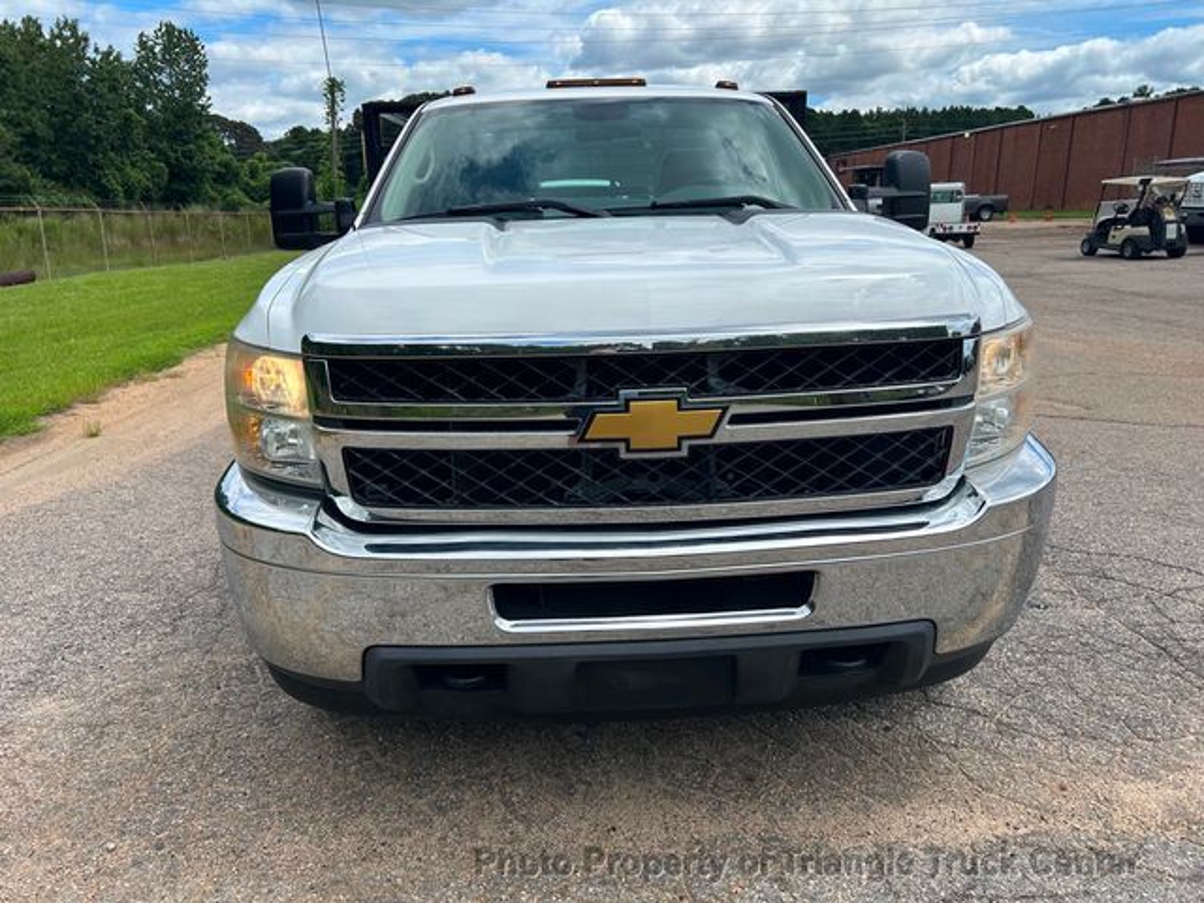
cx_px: 602
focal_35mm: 26
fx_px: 904
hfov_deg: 67.3
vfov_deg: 53.1
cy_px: 452
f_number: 1.5
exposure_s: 1/4274
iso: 50
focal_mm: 5.7
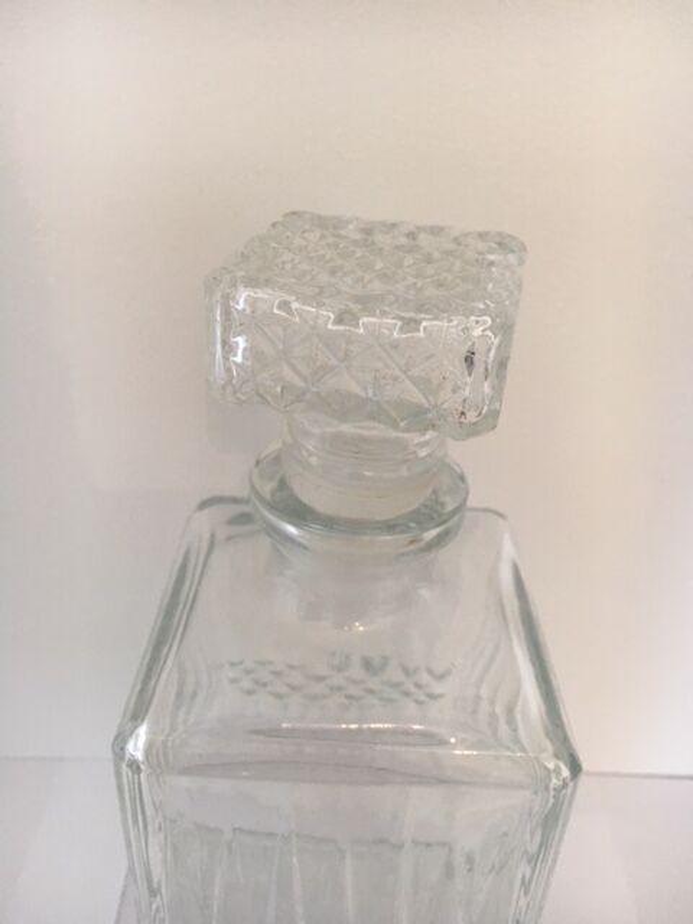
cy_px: 462
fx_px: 774
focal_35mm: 29
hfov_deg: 48.2
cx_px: 346
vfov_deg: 61.7
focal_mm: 4.15
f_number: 2.2
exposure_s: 1/33
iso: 64
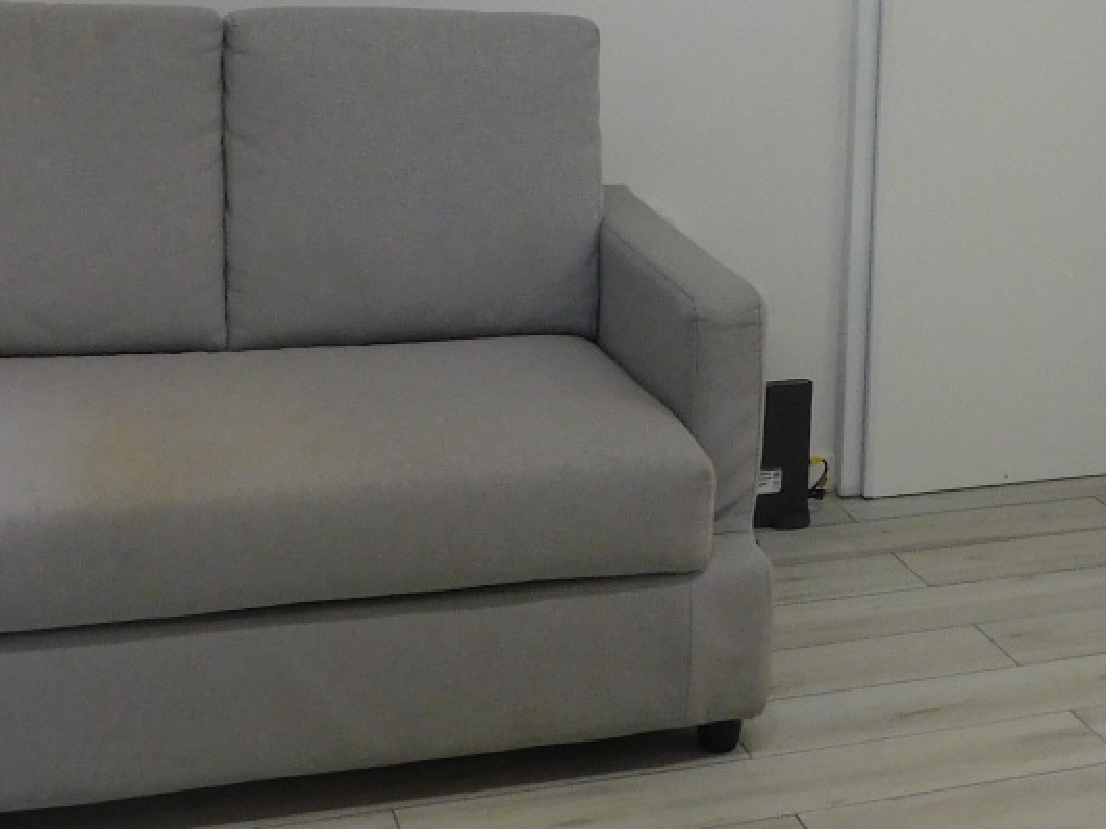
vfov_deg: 21.6
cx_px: 833
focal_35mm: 65
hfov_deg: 29.4
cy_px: -36
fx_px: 2076
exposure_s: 1/30
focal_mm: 4
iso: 220
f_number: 3
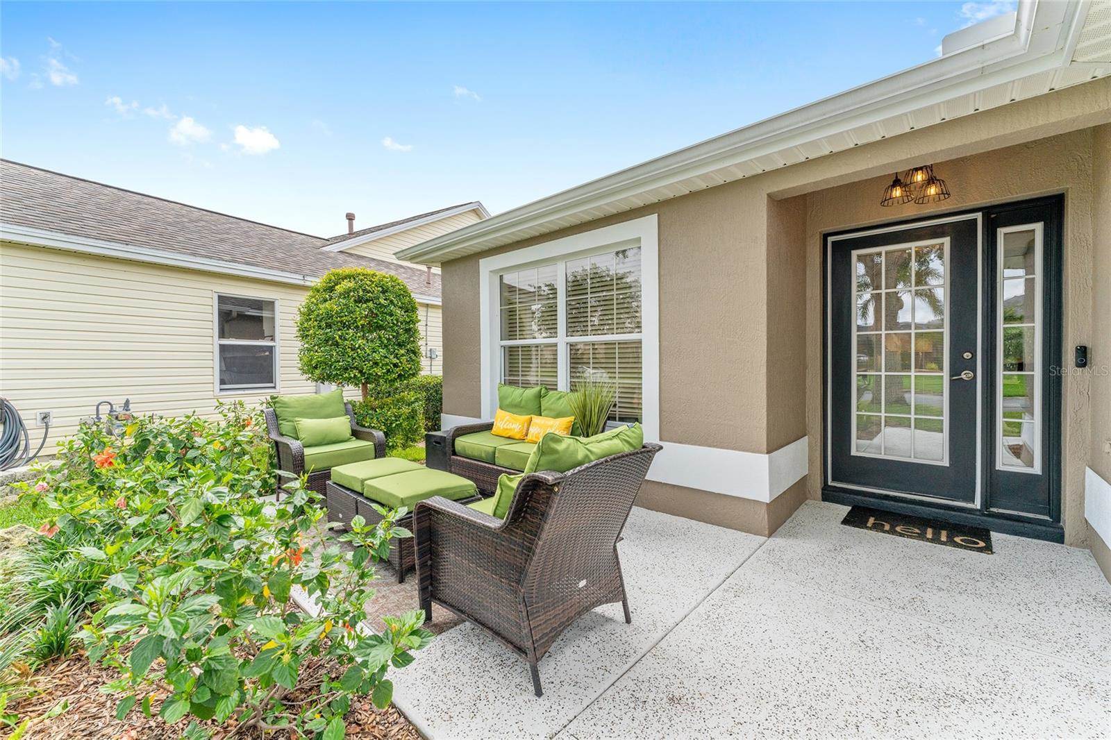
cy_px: 370
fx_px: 450
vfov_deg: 78.8
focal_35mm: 15
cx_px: 556
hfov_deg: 101.9
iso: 500
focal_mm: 14.6
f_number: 8
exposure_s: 1/640
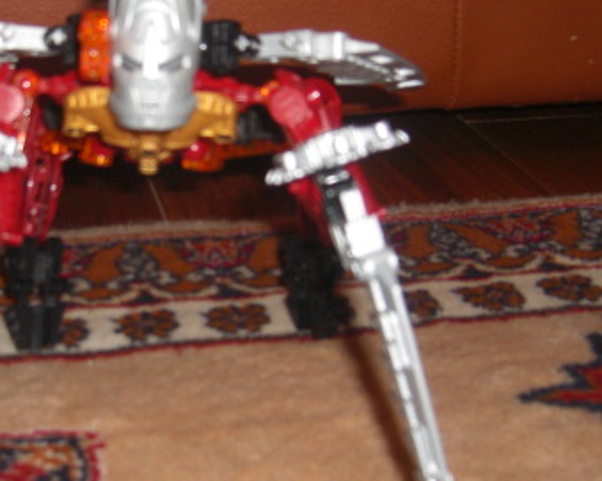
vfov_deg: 21.8
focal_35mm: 70
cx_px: 169
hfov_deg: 26.9
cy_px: 252
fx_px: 1247
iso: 200
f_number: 2.8
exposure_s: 1/60
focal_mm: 7.9
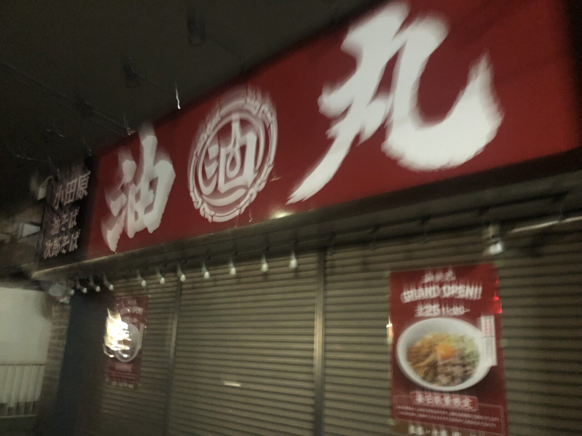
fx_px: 471
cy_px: 218
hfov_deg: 63.4
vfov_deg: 49.7
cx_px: 291
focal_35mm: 28
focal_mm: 4
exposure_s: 1/4
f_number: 1.8
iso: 400
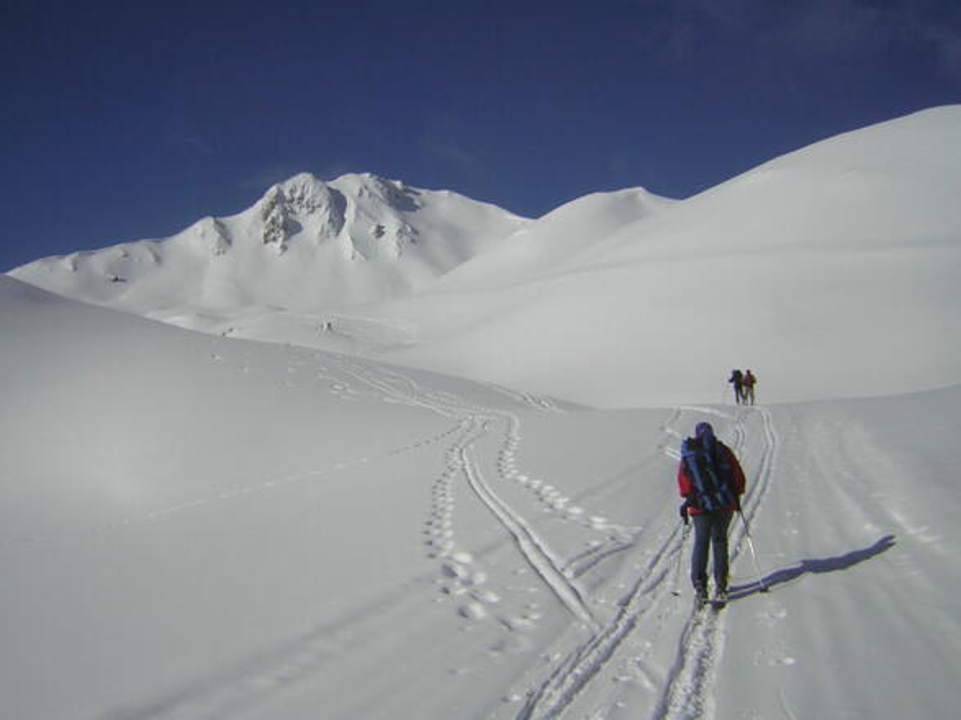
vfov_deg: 39.6
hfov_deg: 51.4
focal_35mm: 36
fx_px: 999
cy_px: 360
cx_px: 480
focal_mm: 4.7
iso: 50
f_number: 5.2
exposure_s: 1/1481
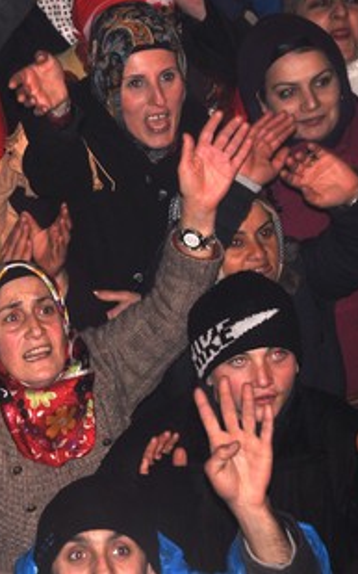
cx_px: -17
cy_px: 287
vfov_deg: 10.7
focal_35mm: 197
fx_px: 3073
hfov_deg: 6.6
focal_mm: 85
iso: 200
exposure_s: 1/60
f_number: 5.6
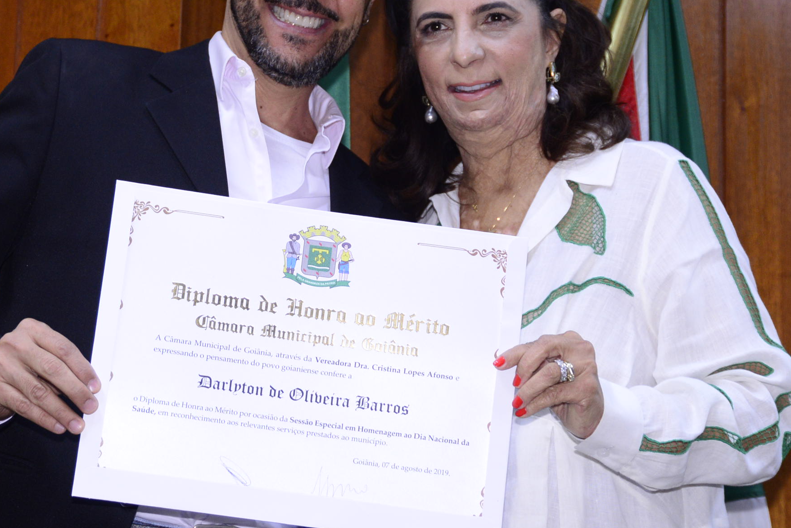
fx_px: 2484
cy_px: 201
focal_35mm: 113
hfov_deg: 18.1
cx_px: 348
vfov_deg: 12.1
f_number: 5.3
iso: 2000
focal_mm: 66
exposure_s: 1/60
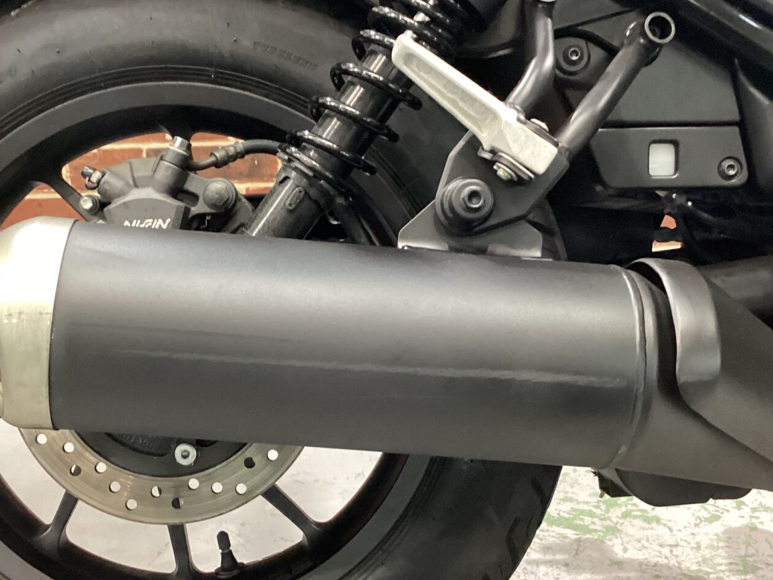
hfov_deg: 40.2
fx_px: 1050
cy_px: 314
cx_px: 309
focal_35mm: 47
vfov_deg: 30.9
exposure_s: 1/30
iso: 320
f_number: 2.4
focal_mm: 3.3
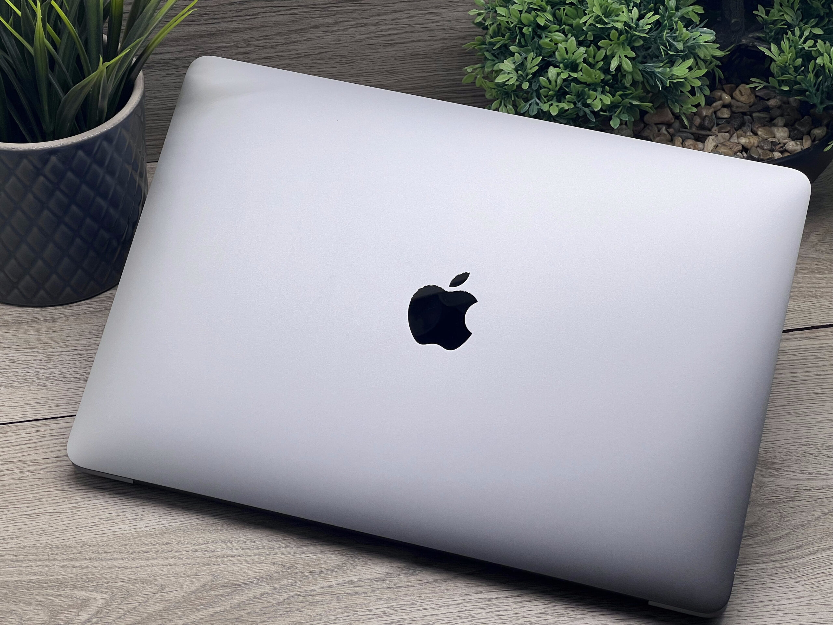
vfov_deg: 19.1
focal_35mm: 77
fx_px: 1853
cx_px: 416
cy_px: 312
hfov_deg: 25.3
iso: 32
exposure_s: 1/115
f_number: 2.8
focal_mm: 9
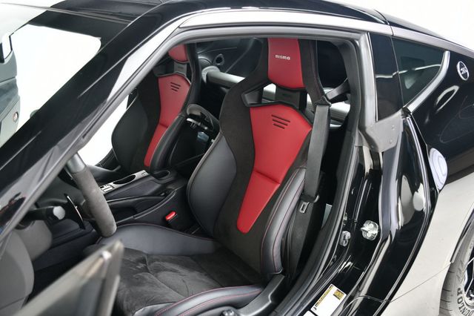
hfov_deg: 57.2
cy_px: 158
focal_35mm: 33
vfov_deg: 39.9
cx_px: 237
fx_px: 434
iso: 100
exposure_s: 1/160
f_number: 4
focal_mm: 22
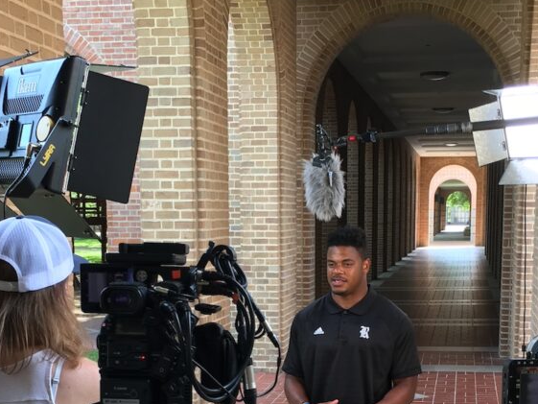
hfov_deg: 31.2
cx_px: 290
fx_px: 964
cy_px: 363
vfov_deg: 23.1
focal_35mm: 62
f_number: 2.2
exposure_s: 1/120
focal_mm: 4.15
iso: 32
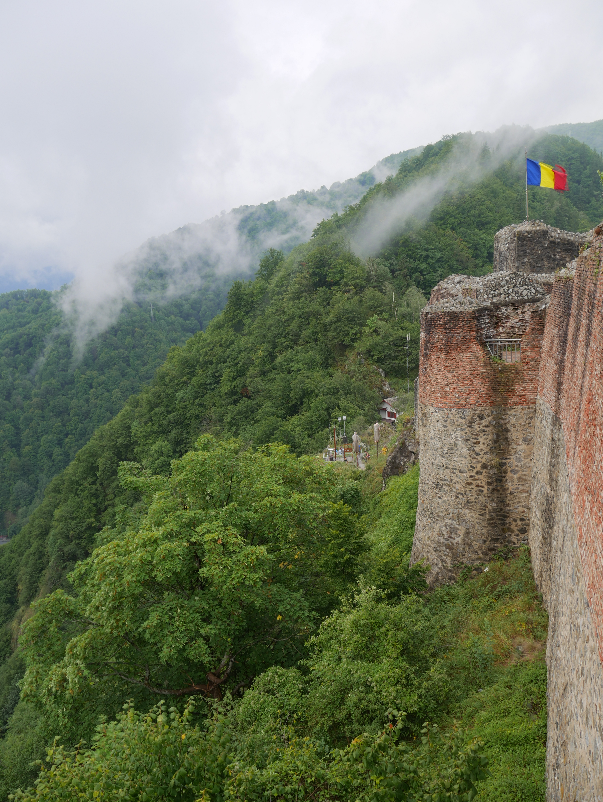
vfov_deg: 63.4
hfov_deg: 49.8
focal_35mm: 28
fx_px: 650
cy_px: 401
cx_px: 302
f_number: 5.6
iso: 200
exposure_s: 1/250
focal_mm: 14
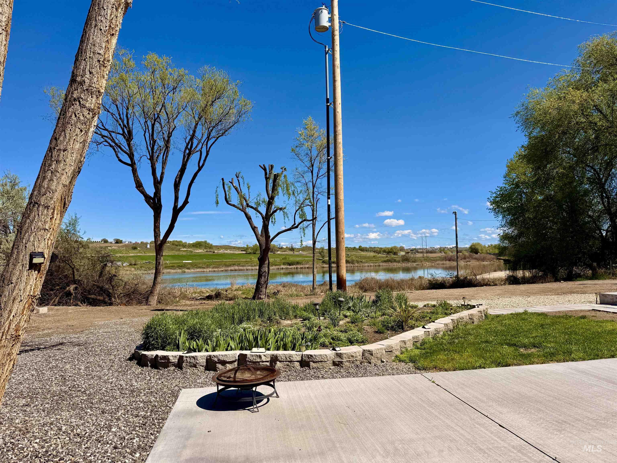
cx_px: 308
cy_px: 232
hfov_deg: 71.6
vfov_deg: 56.8
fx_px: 428
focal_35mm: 24
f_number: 1.78
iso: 80
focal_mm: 6.76
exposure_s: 1/6711
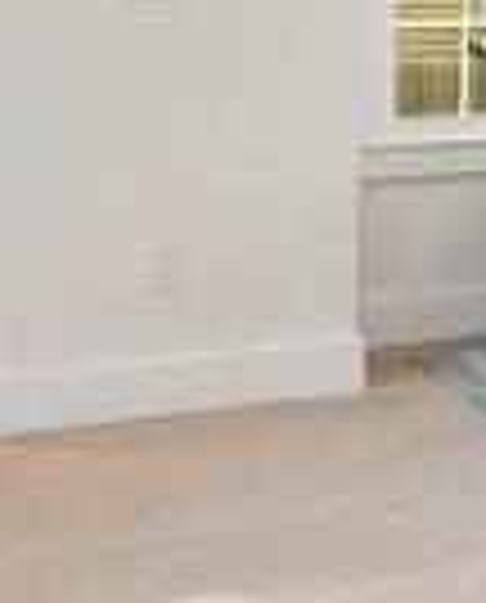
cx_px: 1215
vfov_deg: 18.3
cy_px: -97
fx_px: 1790
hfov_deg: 12.0
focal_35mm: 100
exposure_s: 1/4
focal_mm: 14
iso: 100
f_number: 8
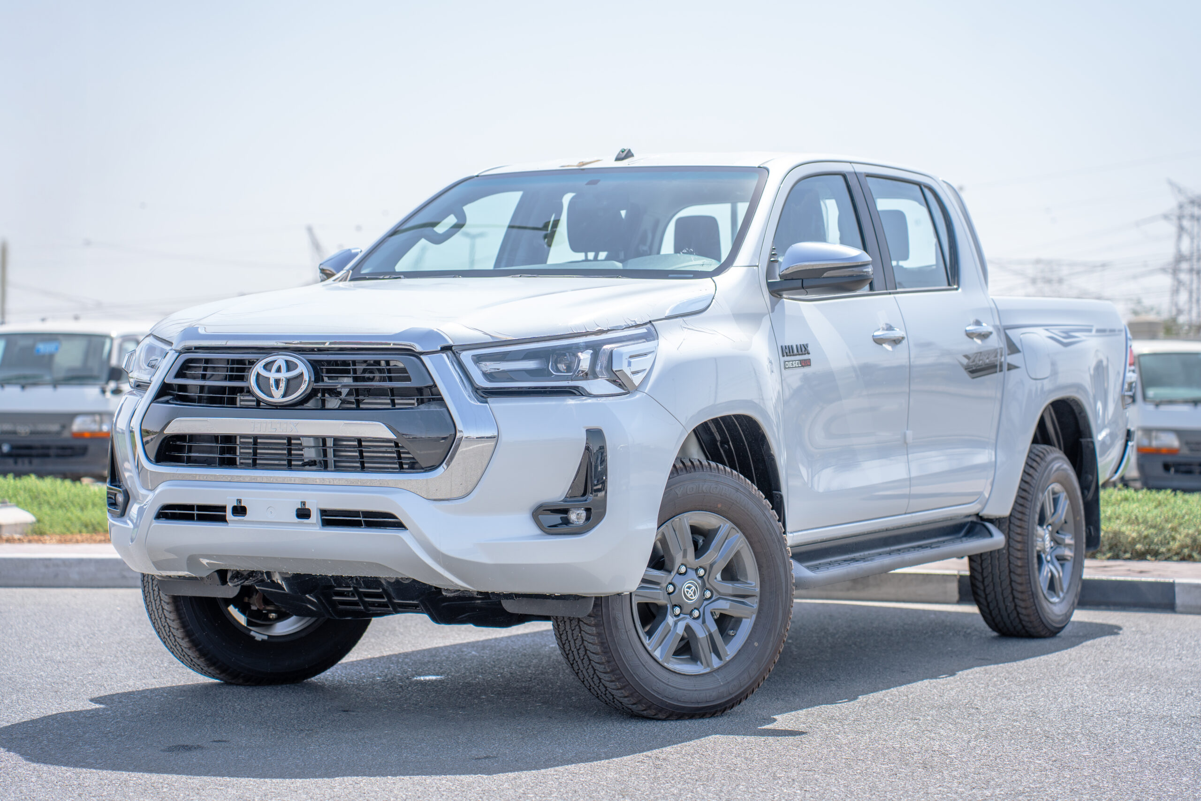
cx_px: 600
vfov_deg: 18.2
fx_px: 2502
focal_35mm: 75
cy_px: 400
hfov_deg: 27.0
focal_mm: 75
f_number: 3.5
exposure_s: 1/1000
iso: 100
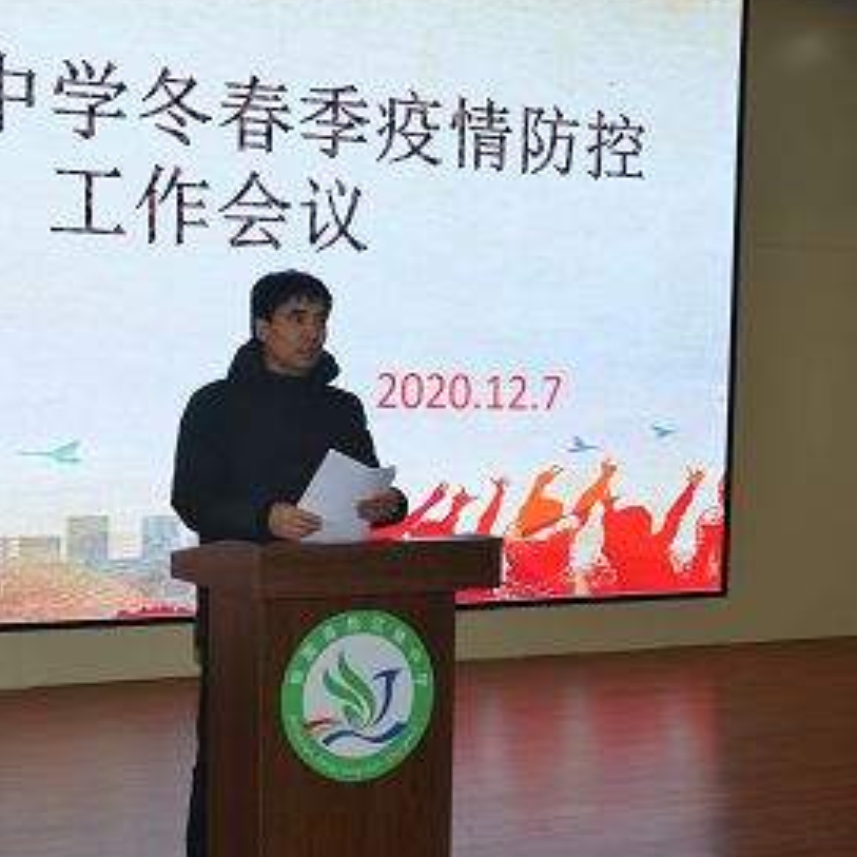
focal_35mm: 54
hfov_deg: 31.0
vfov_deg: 31.6
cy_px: 481
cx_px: 199
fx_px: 1513
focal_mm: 24
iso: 400
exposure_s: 1/100
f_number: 3.8
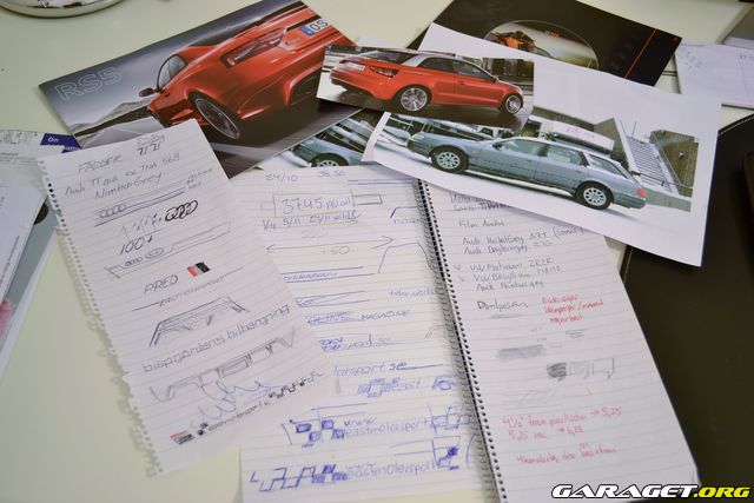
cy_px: 252
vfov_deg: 36.9
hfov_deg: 53.1
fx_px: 754
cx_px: 377
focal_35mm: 36
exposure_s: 1.3
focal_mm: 24
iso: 100
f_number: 4
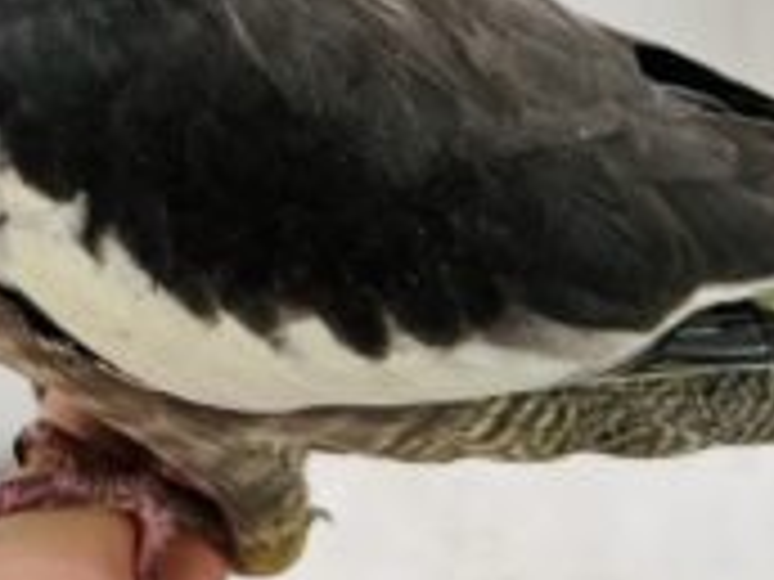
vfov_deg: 15.0
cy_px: -18
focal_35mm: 97
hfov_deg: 20.2
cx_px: 310
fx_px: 2169
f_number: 1.5
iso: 80
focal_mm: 5.7
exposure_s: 1/50
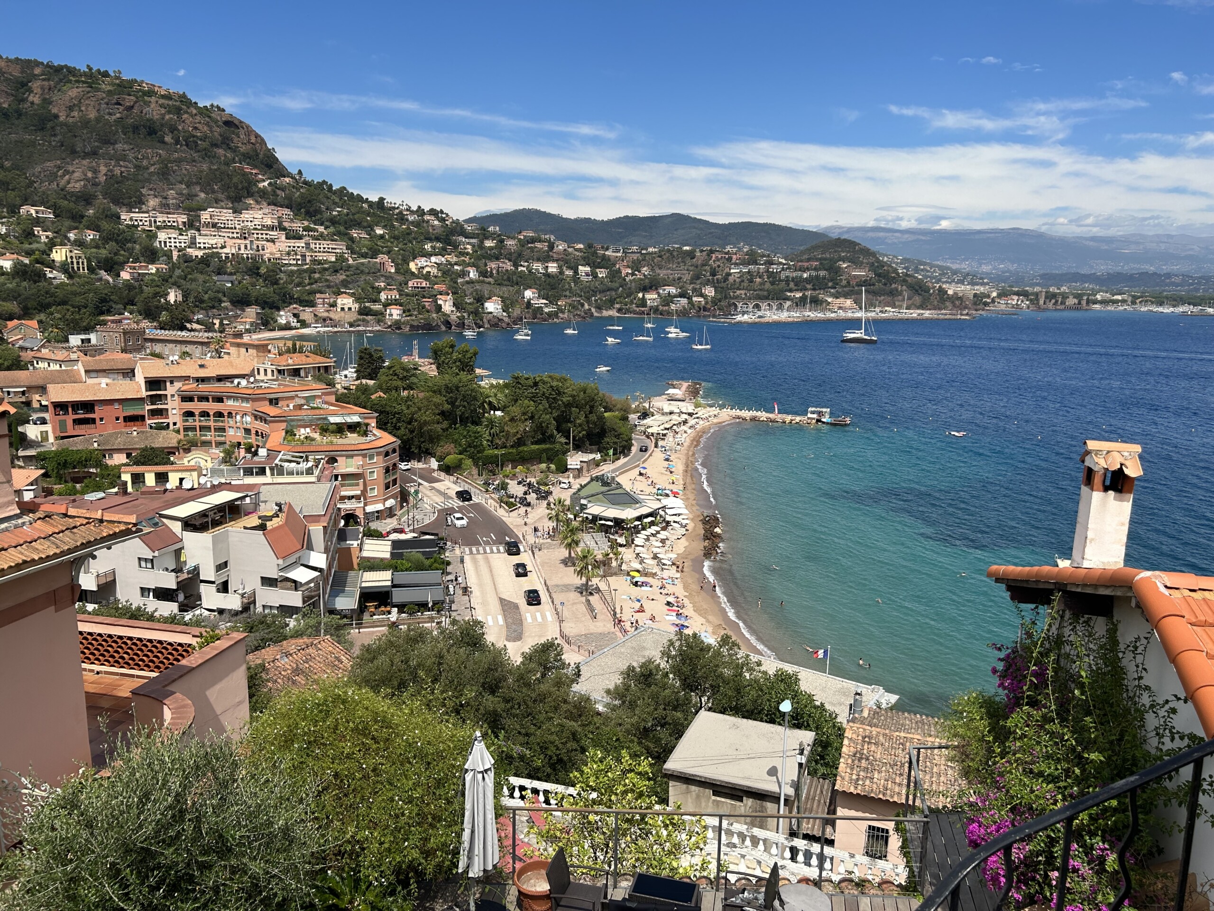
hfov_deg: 67.3
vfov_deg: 53.1
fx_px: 912
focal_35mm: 26
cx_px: 607
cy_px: 456
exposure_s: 1/5587
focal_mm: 5.7
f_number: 1.5
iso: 50
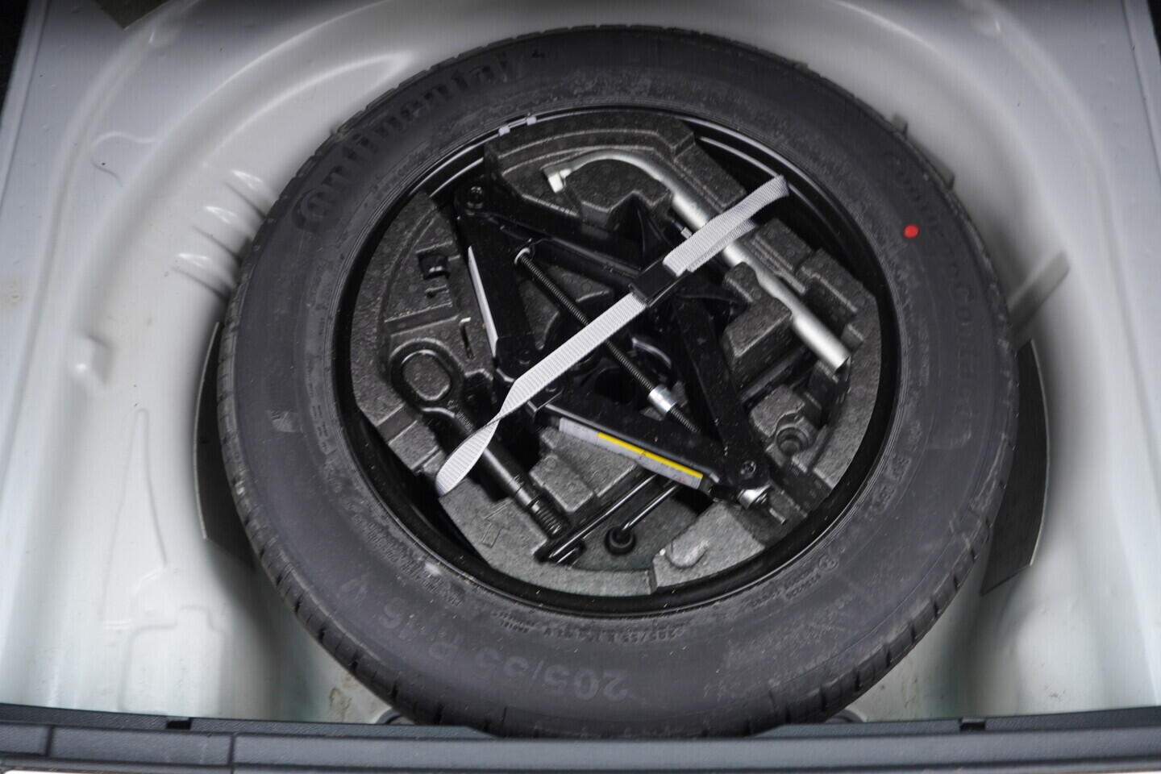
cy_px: 387
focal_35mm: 36
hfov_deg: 53.1
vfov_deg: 36.9
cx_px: 580
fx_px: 1161
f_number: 2.8
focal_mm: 24
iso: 250
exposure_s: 1/40
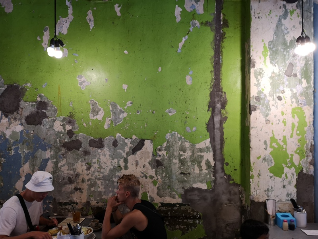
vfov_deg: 51.4
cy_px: 120
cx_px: 159
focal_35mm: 27
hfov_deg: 65.3
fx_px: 248
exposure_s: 1/33.3
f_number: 1.8
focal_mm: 3.95
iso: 125
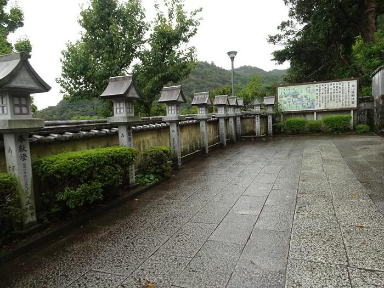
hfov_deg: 71.6
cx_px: 192
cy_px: 144
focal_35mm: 24
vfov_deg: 56.8
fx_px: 266
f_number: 3.5
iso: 80
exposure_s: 1/100
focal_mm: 4.1
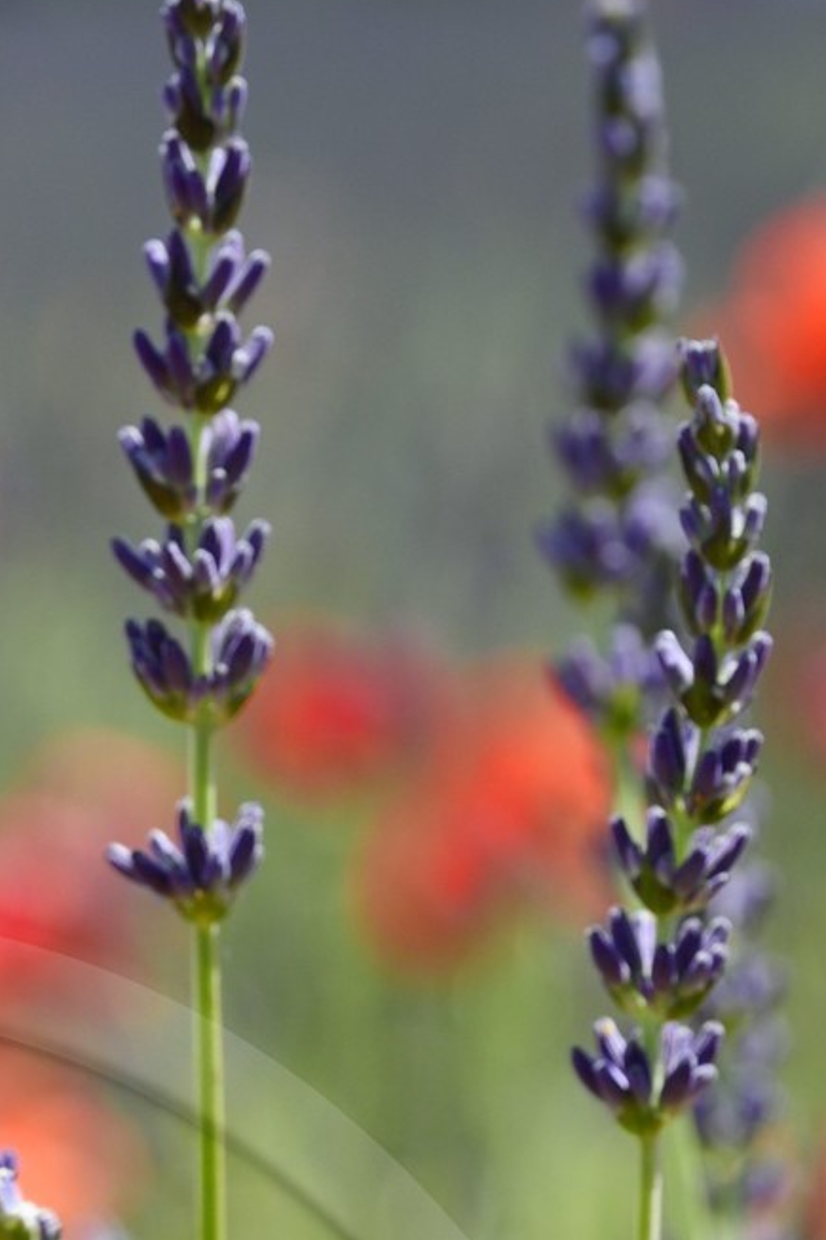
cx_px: -220
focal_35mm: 427
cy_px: 1799
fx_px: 14703
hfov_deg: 3.2
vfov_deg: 4.8
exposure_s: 1/160
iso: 200
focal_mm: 116
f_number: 10
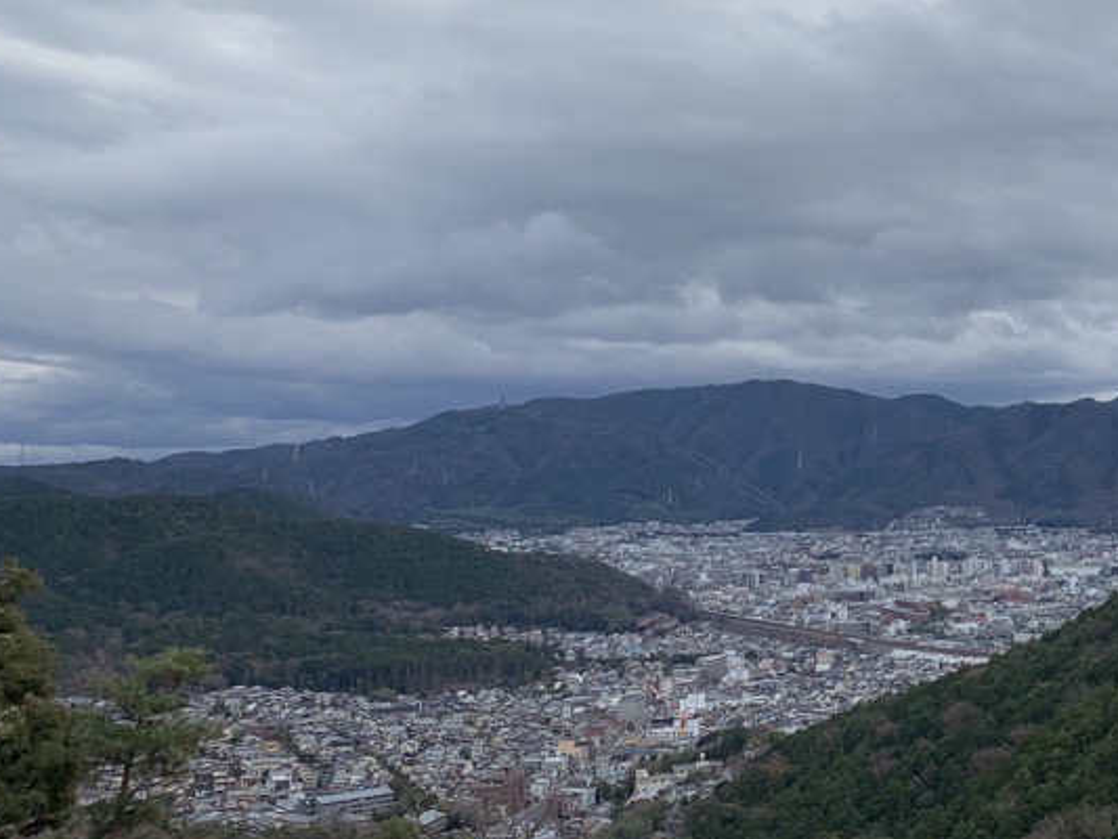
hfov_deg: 34.1
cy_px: 266
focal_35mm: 52
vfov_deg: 27.8
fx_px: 1680
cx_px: 1073
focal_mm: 4.25
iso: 25
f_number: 1.8
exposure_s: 1/2257
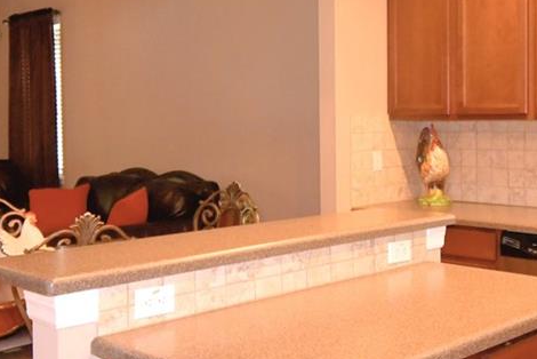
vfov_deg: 26.5
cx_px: 322
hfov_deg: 38.7
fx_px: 761
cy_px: 141
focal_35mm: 51
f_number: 4.5
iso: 640
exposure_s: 1/30
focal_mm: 10
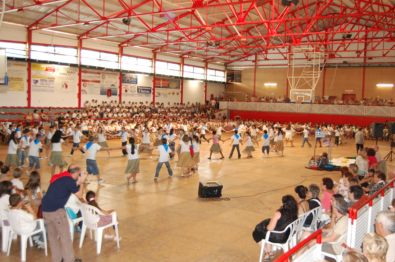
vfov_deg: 34.1
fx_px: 428
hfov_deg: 49.6
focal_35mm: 39
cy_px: 131
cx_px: 198
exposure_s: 1/60
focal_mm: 26
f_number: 4
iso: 1000
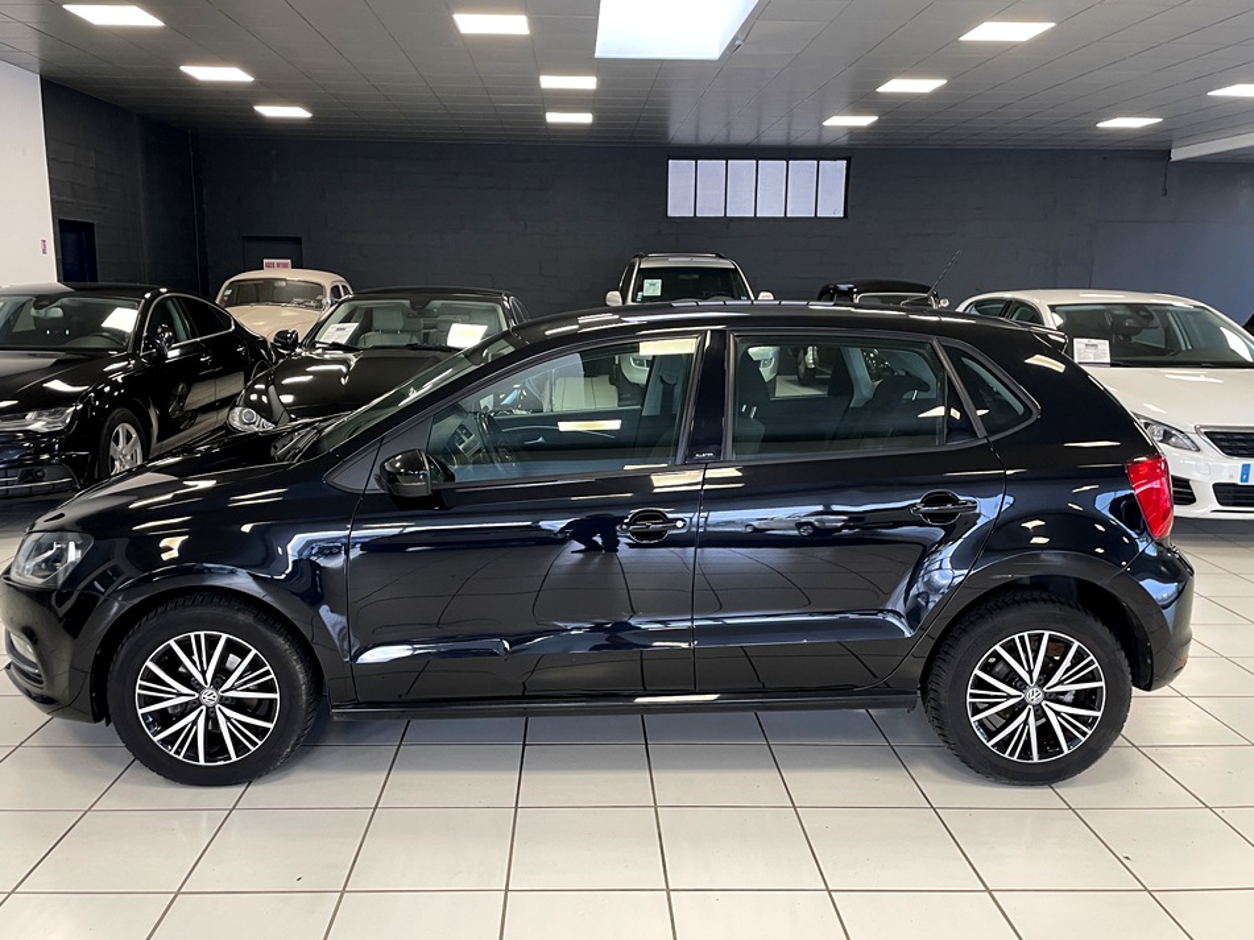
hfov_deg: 63.4
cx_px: 595
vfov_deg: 49.7
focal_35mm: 28
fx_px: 1014
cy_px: 471
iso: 125
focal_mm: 4.2
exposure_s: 1/71
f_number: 1.6
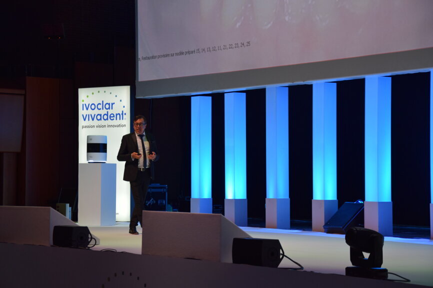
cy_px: 144
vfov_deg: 14.7
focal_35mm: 93
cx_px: 216
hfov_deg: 21.9
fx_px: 1118
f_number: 5.3
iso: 900
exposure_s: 1/60
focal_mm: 62
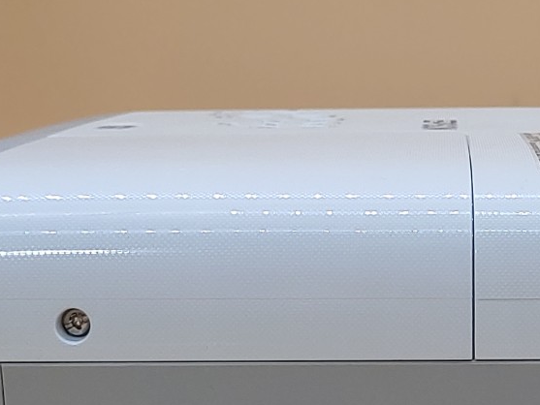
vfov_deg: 13.9
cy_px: 334
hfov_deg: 18.4
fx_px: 1654
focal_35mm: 106
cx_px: 428
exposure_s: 1/131
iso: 50
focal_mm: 4.36
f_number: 1.8
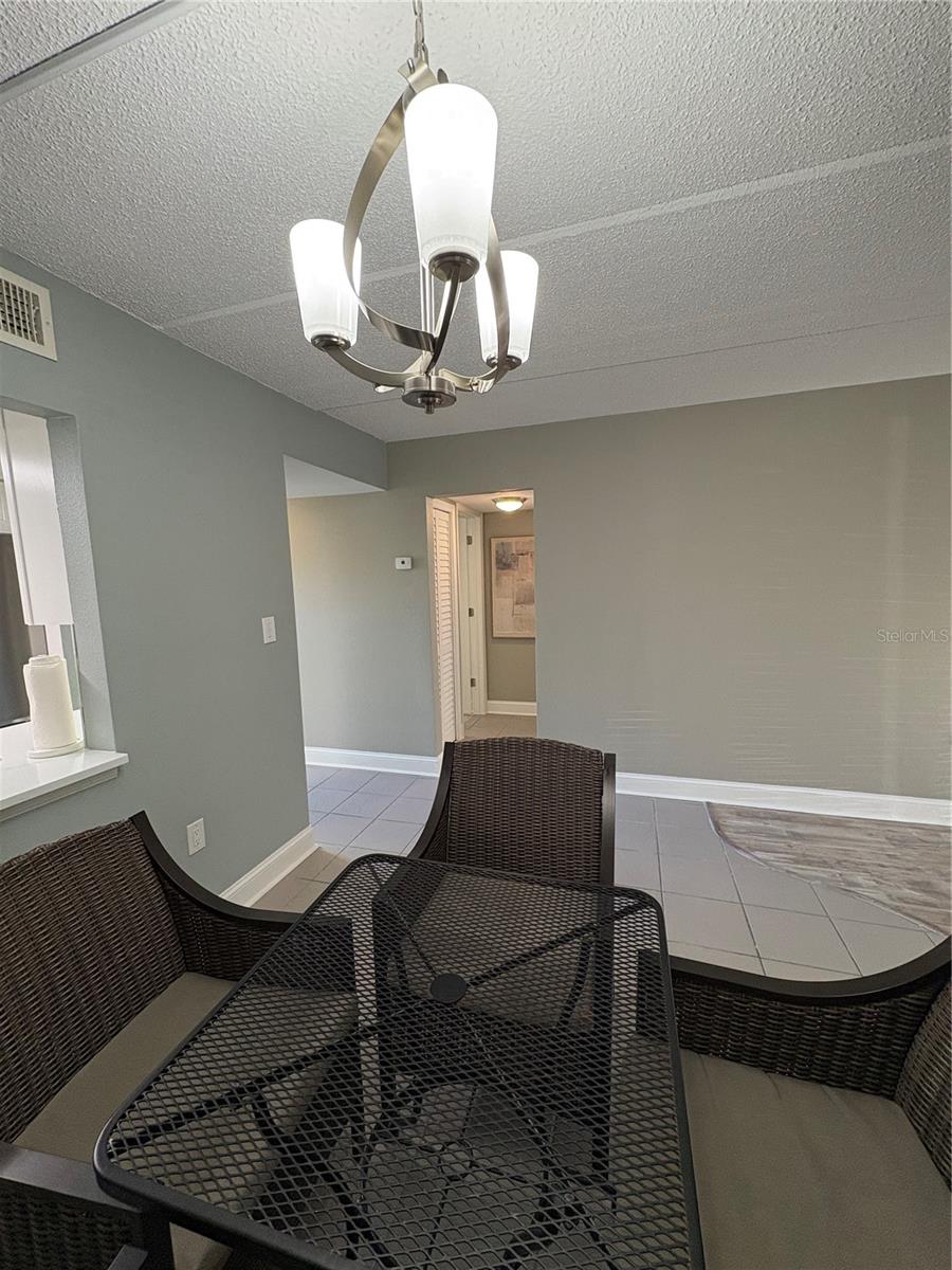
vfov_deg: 102.1
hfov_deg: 85.7
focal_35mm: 14
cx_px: 476
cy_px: 635
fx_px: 513
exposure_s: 1/60
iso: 200
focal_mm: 2.22
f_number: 2.2
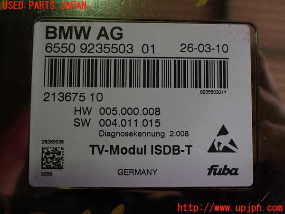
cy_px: 107
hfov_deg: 60.0
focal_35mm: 30
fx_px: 247
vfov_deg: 46.8
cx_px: 142
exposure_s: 1/125
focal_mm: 5.4
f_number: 2.3
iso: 125
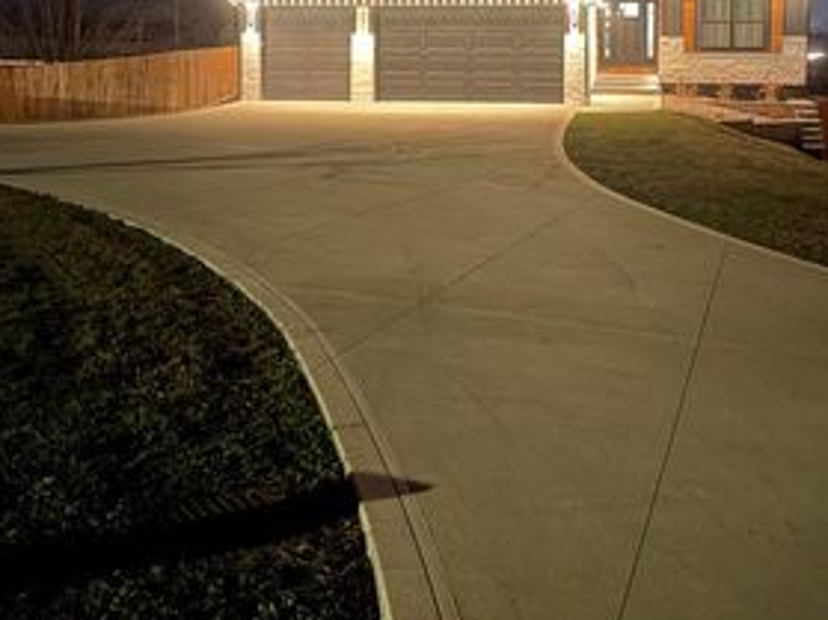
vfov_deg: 32.2
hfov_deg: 43.7
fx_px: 1028
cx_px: 493
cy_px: 82
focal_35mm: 43
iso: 1250
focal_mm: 6.76
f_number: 1.78
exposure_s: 1/2
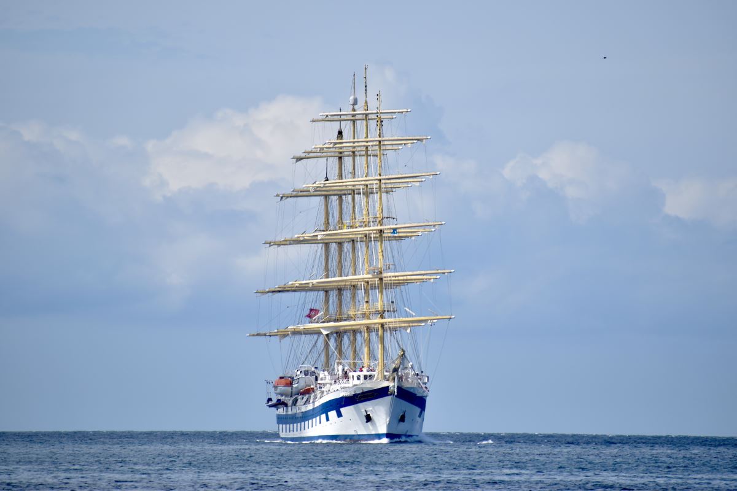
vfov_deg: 3.8
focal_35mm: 360
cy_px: 246
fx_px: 7369
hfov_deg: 5.7
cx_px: 368
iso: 100
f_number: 6
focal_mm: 240
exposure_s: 1/500
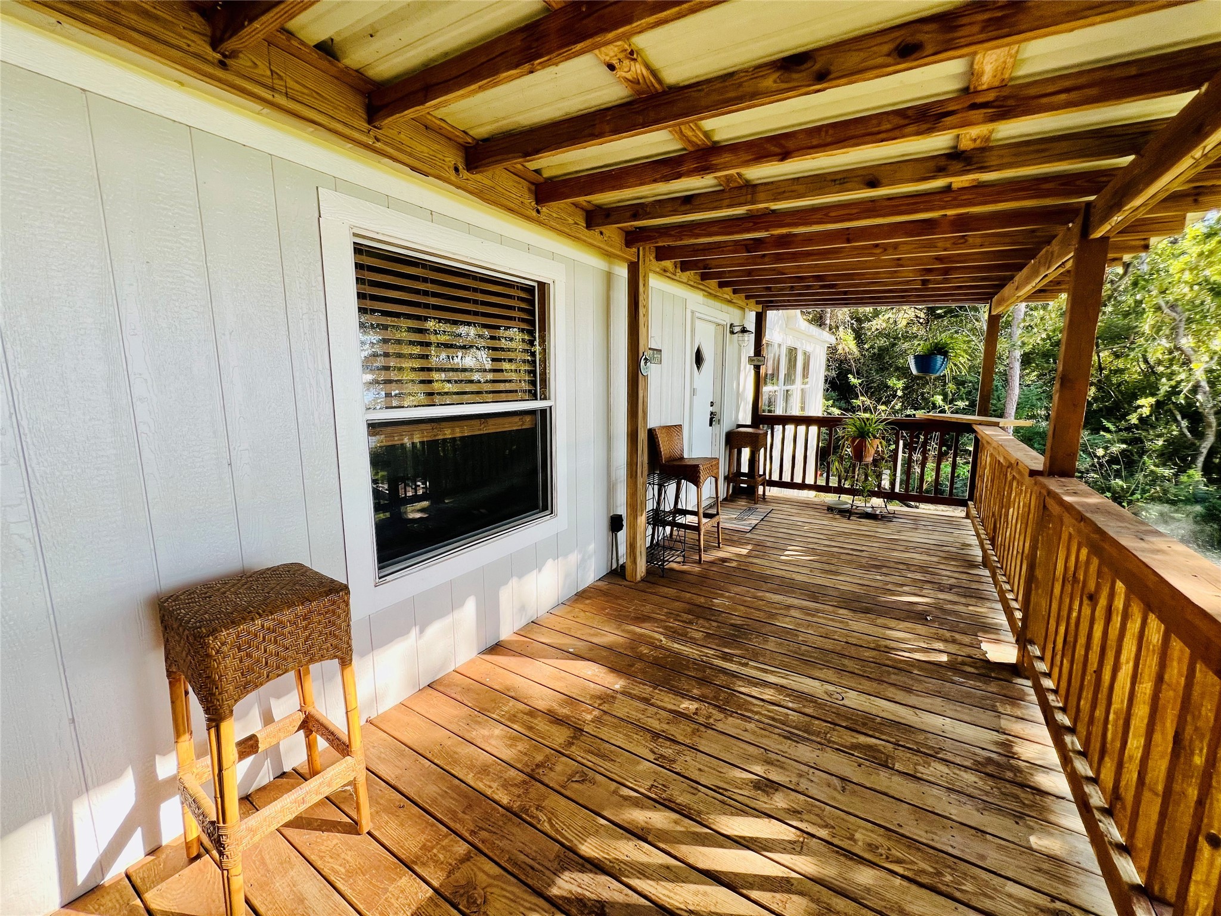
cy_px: 458
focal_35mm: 13
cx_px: 610
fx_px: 459
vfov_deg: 89.9
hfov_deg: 106.2
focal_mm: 1.57
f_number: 1.8
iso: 32
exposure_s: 1/147
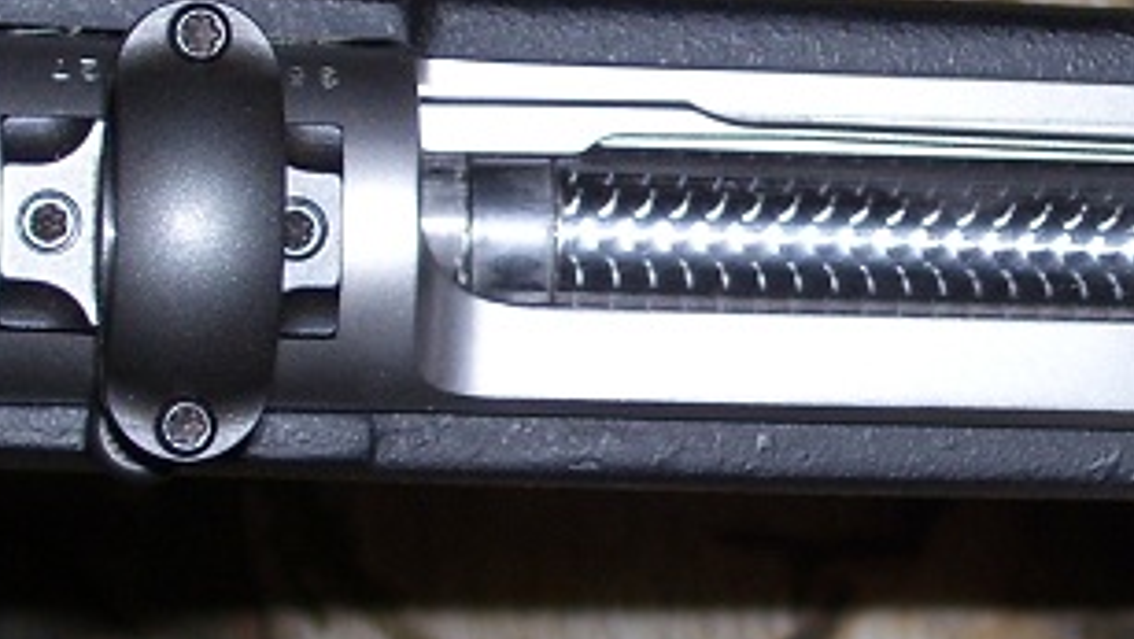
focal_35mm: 192
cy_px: 281
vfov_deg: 6.3
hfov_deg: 11.2
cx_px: 970
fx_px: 5776
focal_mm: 11.6
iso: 80
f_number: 4
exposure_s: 1/90
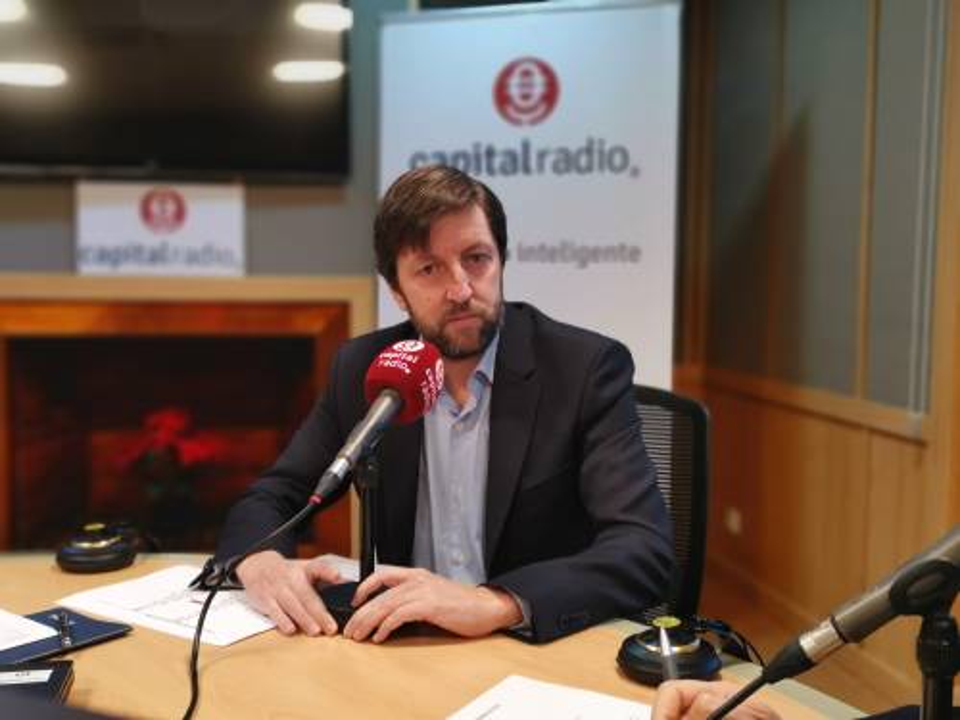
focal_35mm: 37
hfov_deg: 50.1
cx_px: 480
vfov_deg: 38.7
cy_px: 360
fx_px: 1026
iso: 200
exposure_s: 1/100
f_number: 1.8
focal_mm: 5.58
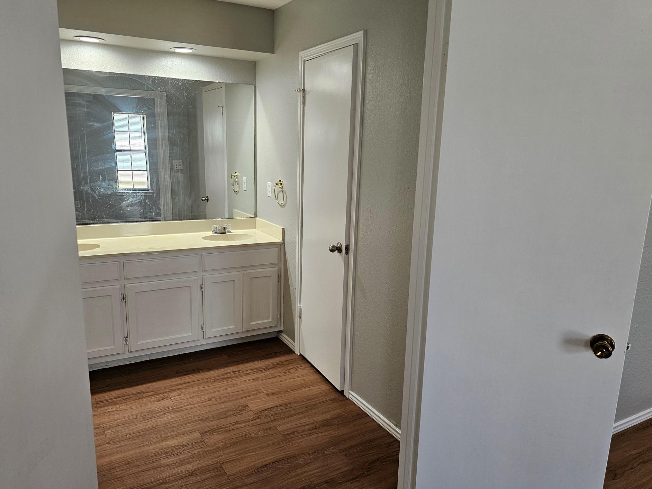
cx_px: 309
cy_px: 246
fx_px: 471
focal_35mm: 25
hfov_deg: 69.3
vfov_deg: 54.9
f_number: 1.7
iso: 250
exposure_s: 1/120
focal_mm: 6.3
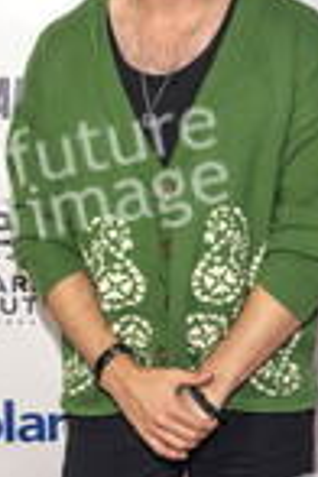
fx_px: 1025
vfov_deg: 25.9
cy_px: 347
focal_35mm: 77
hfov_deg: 17.6
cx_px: 156
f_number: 5
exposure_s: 1/200
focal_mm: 28.5
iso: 800
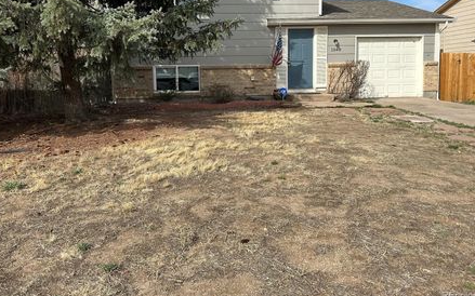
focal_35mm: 29
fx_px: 375
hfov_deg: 64.6
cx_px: 226
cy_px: 100
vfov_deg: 42.6
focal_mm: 6.86
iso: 80
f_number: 1.78
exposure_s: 1/4016
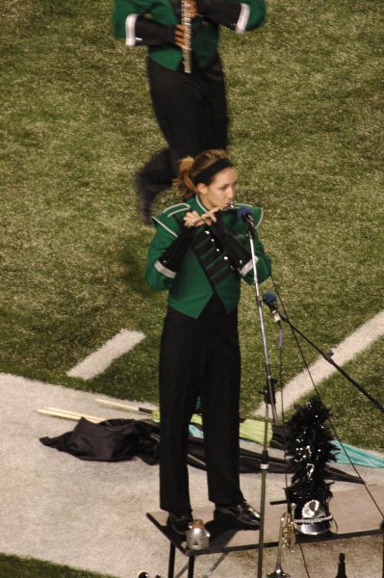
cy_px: 289
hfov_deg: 2.3
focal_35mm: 600
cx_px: 192
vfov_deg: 3.4
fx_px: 9616
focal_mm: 400
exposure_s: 1/60
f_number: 5.6
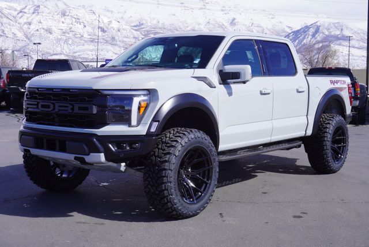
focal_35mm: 51
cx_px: 184
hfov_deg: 38.8
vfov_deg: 26.5
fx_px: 523
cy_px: 124
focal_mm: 34
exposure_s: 1/125
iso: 100
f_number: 11
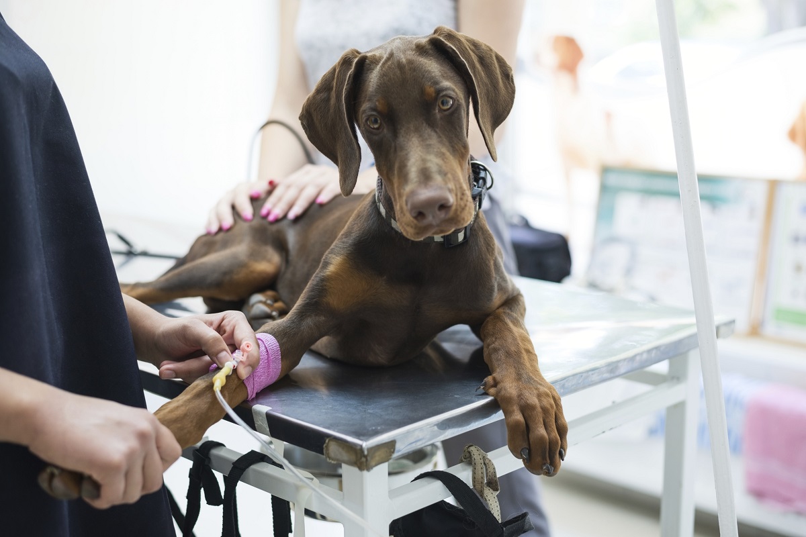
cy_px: 268
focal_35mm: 50
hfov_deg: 39.6
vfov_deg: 27.0
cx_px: 403
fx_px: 1119
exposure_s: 1/125
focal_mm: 50
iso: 400
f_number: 2.8
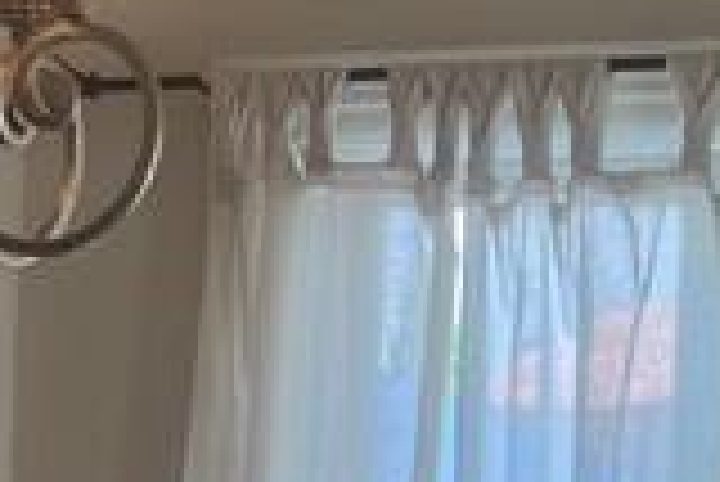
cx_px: -18
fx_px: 3463
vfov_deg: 7.7
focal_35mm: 173
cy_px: 829
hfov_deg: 11.7
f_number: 1.6
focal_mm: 5.1
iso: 40
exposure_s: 1/120
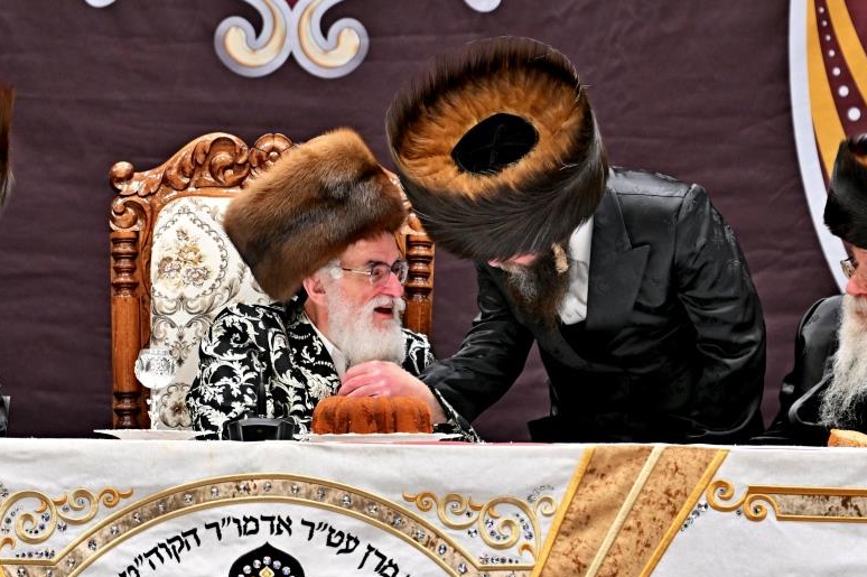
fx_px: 9555
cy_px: 221
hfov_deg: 5.2
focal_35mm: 397
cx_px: 400
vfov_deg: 3.5
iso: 320
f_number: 2.8
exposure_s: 1/250
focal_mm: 200
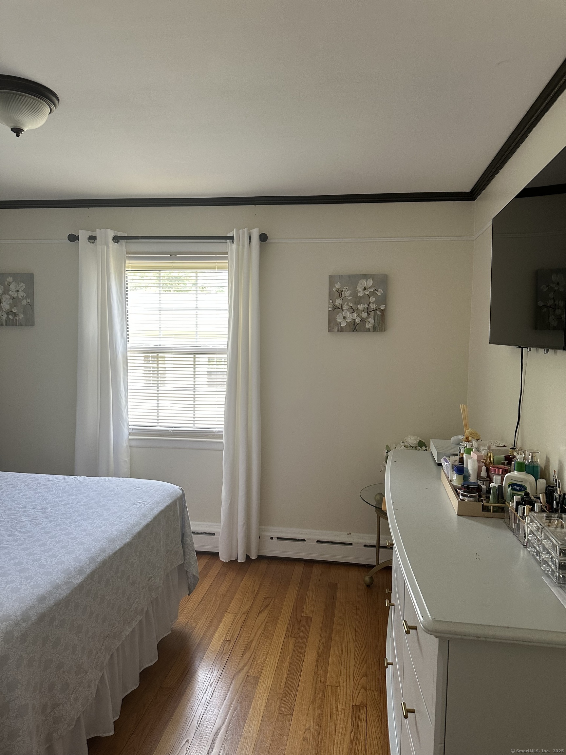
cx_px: 283
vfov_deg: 71.6
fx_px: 523
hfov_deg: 56.8
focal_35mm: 24
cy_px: 378
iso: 200
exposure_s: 1/121
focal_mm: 6.86
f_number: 1.78
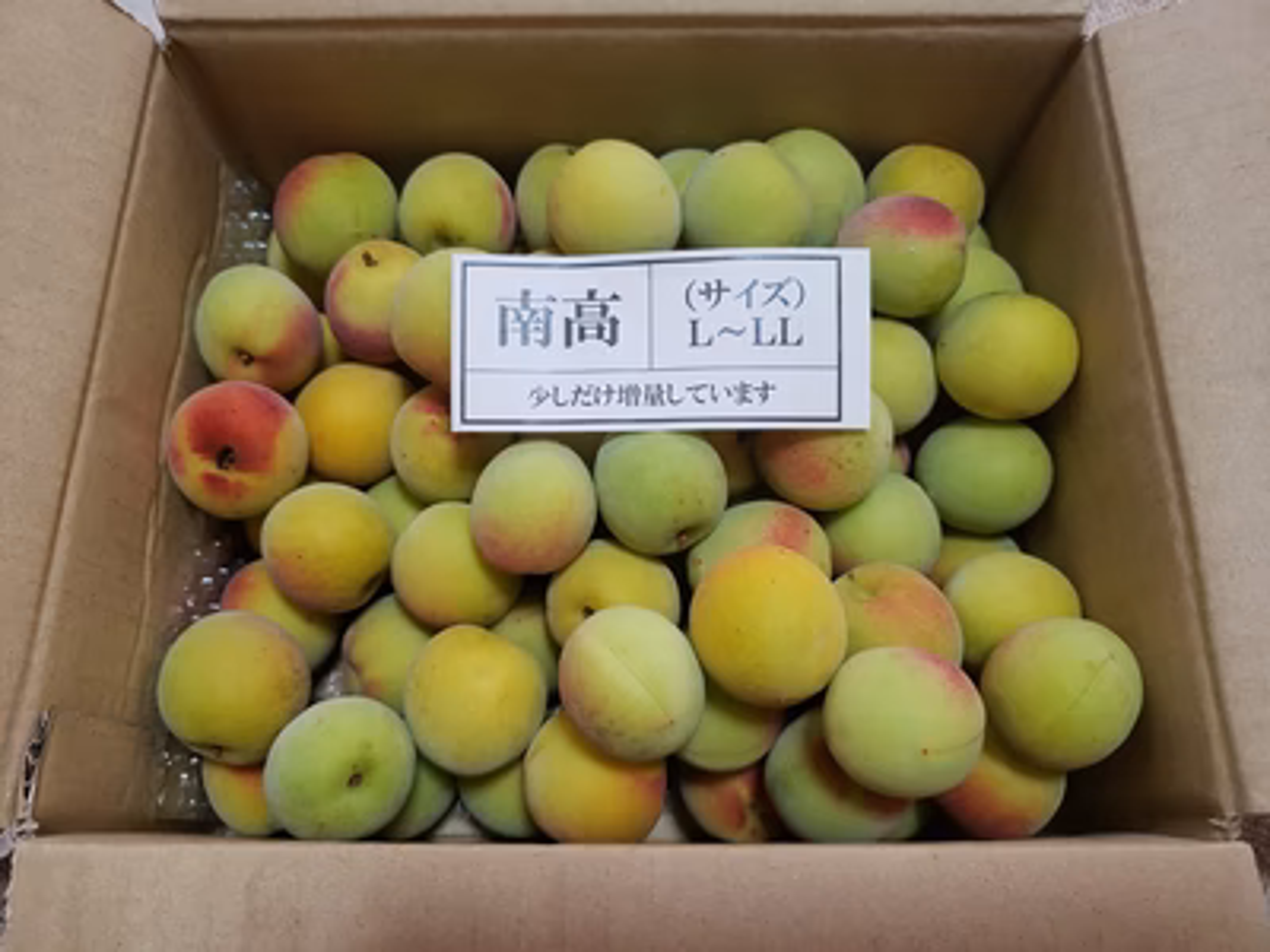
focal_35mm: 26
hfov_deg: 67.3
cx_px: 635
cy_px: 476
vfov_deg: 53.1
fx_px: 954
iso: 160
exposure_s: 1/50
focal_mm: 4.3
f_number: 1.5
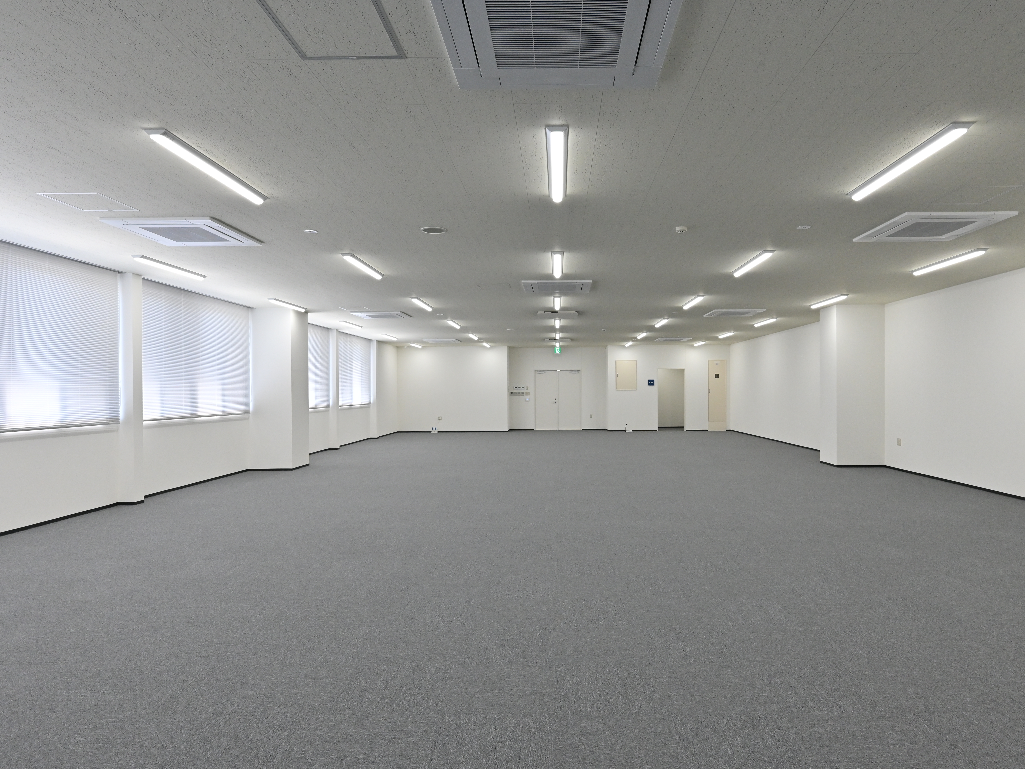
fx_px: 609
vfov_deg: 64.5
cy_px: 393
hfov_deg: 80.1
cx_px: 550
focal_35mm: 21
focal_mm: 18.5
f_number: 11
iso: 1000
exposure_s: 1/125
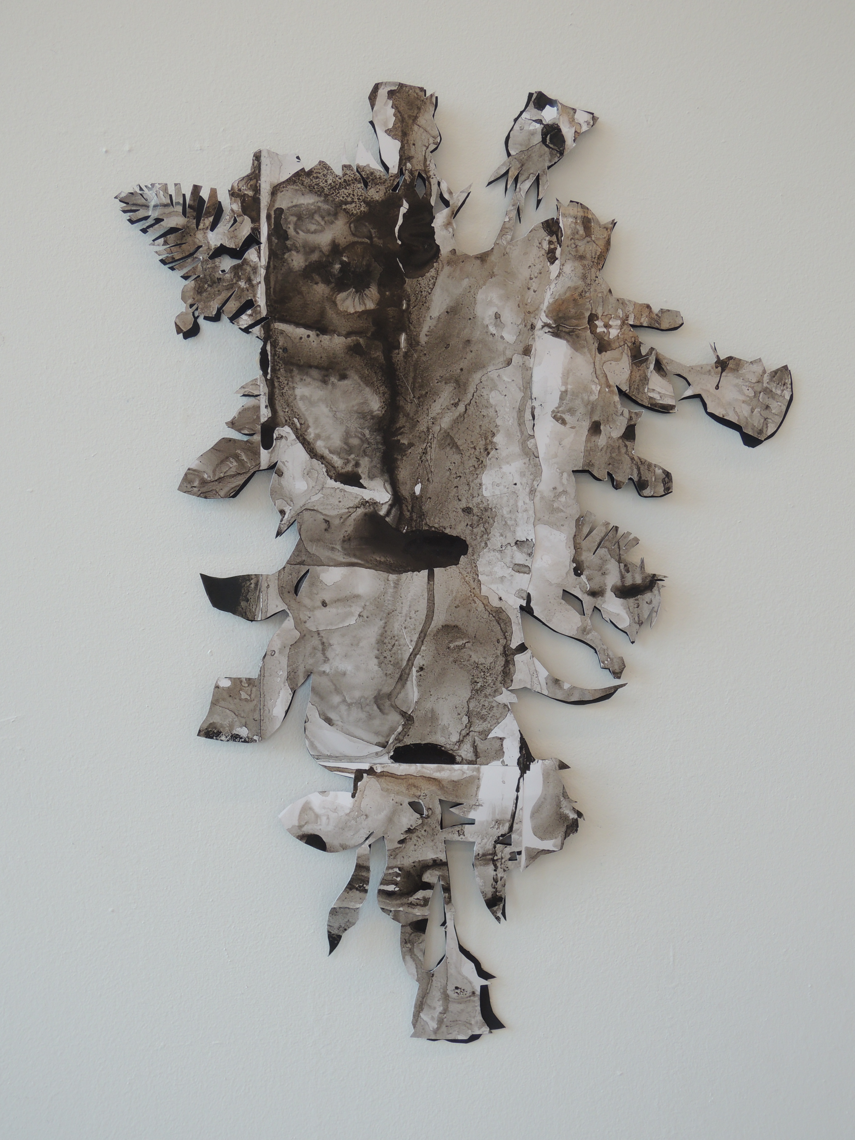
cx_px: 428
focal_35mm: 45
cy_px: 570
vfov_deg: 42.1
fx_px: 1482
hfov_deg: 32.2
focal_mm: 8.1
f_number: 3.5
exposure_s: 1/50
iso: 100
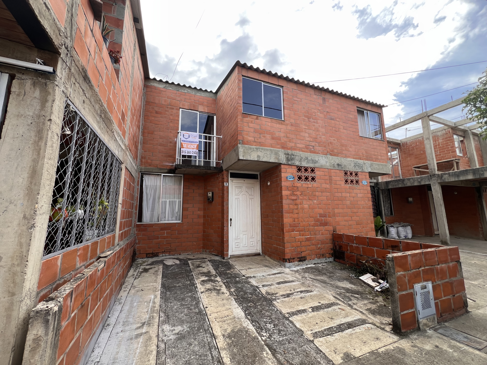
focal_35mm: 13
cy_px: 182
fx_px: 183
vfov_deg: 89.9
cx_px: 244
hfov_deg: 106.2
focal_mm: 1.57
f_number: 1.8
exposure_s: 1/185
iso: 32
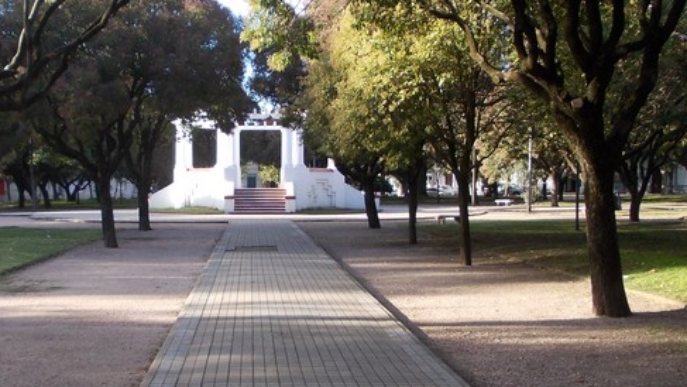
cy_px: 268
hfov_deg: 42.6
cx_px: 255
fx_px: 874
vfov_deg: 24.8
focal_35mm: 48
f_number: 2.7
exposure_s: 1/200
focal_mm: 4
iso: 80
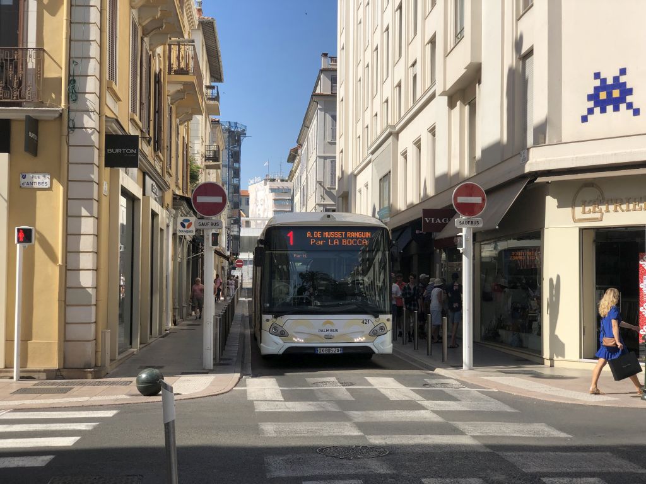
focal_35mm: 52
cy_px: 242
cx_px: 323
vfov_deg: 28.0
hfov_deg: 36.8
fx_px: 970
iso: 16
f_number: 2.4
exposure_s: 1/1297
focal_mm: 6
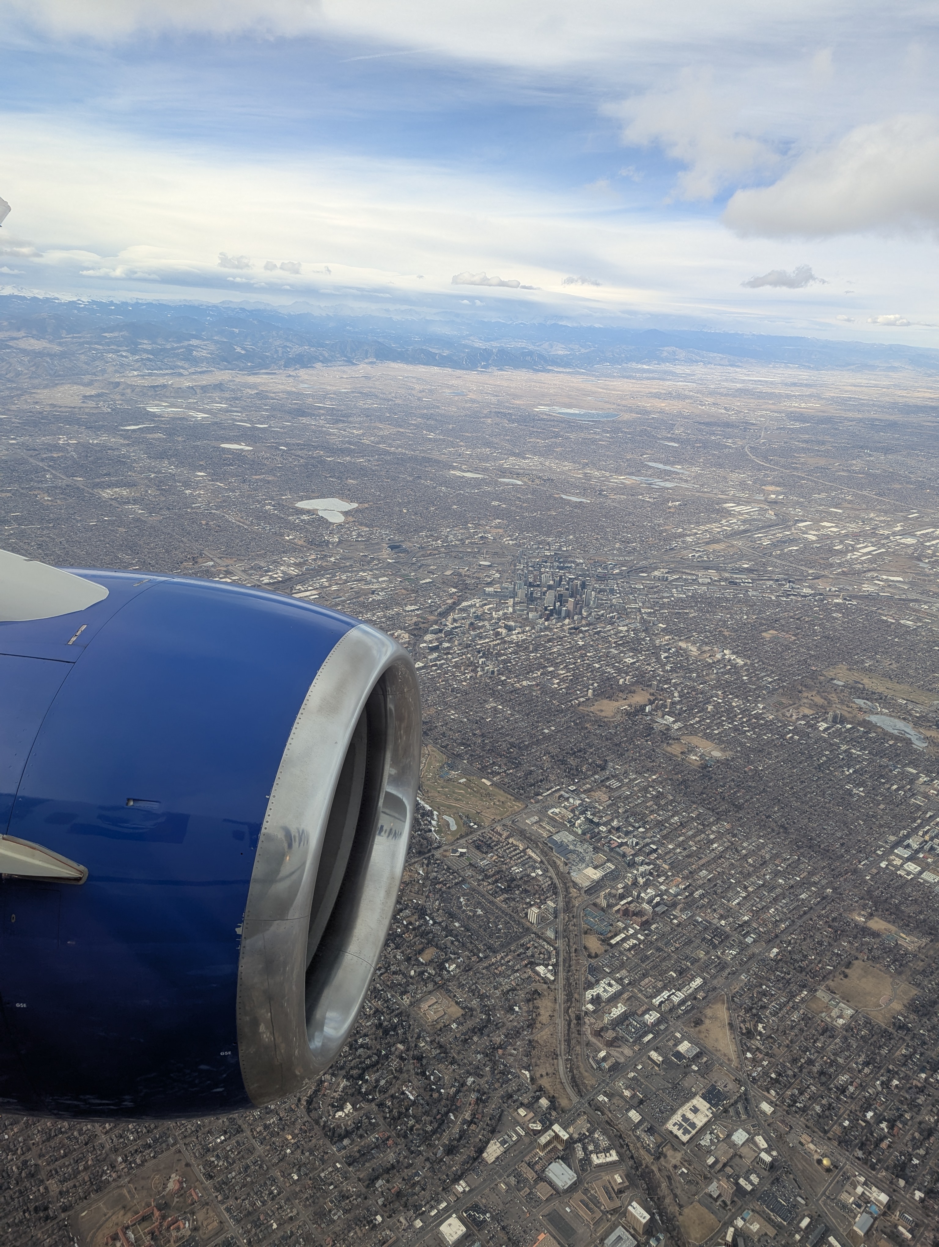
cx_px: 470
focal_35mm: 24
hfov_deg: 56.9
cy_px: 624
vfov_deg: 71.5
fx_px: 866
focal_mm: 6.81
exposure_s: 1/960
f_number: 1.85
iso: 45
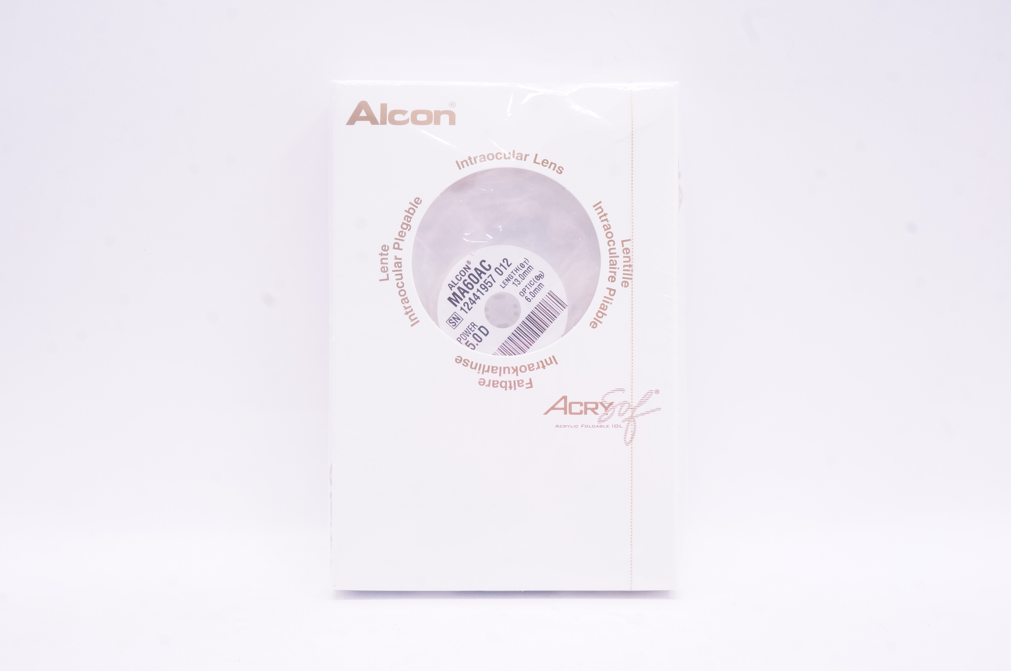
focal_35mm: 39
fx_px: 1094
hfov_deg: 49.6
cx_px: 506
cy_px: 336
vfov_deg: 34.1
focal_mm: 26
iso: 800
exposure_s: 1/20
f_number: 13
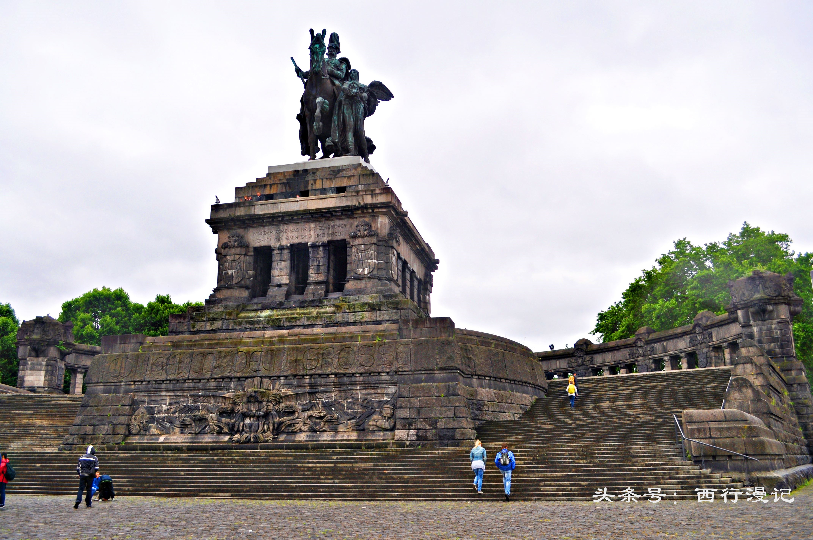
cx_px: 406
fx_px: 677
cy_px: 270
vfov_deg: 43.5
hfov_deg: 62.0
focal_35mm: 30
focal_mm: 20
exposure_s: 1/160
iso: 200
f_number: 6.3
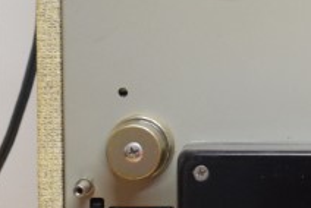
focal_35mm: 176
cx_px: 436
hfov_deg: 11.3
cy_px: 92
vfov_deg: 7.8
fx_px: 1519
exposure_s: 1/125
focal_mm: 23
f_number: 4
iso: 2000
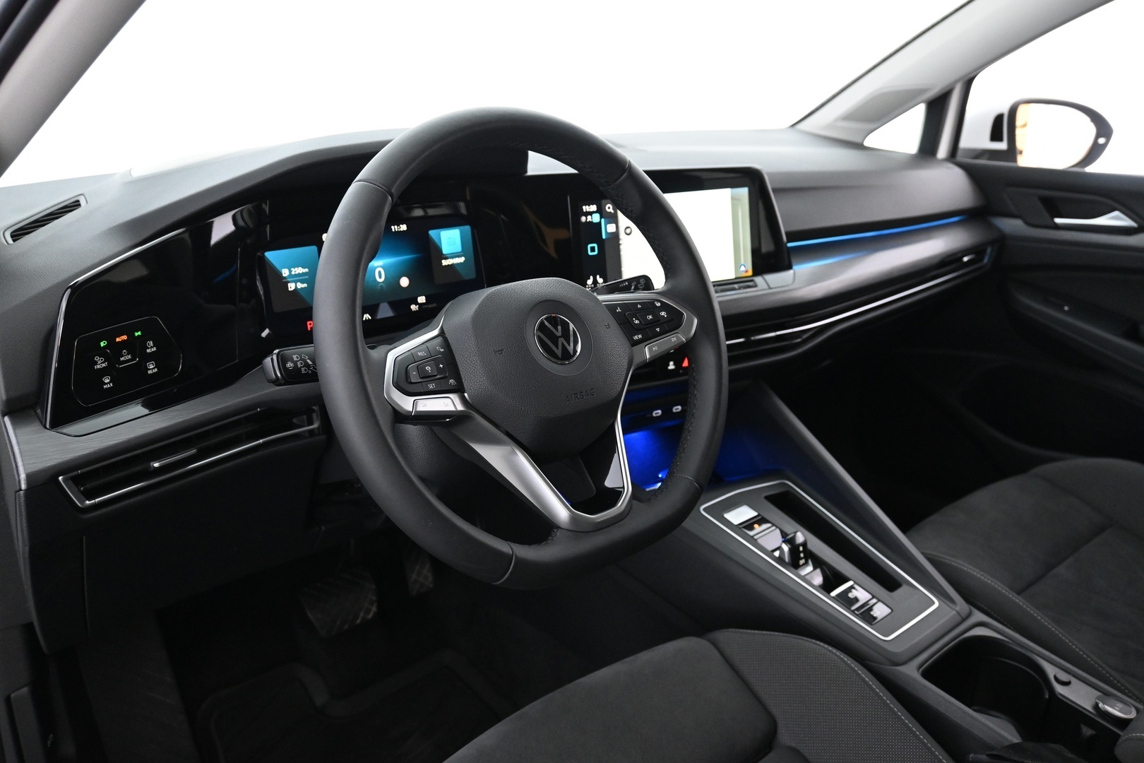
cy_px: 382
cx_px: 572
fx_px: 953
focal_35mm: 30
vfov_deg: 43.6
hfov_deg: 61.9
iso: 2200
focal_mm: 20
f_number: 3.8
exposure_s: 1/30
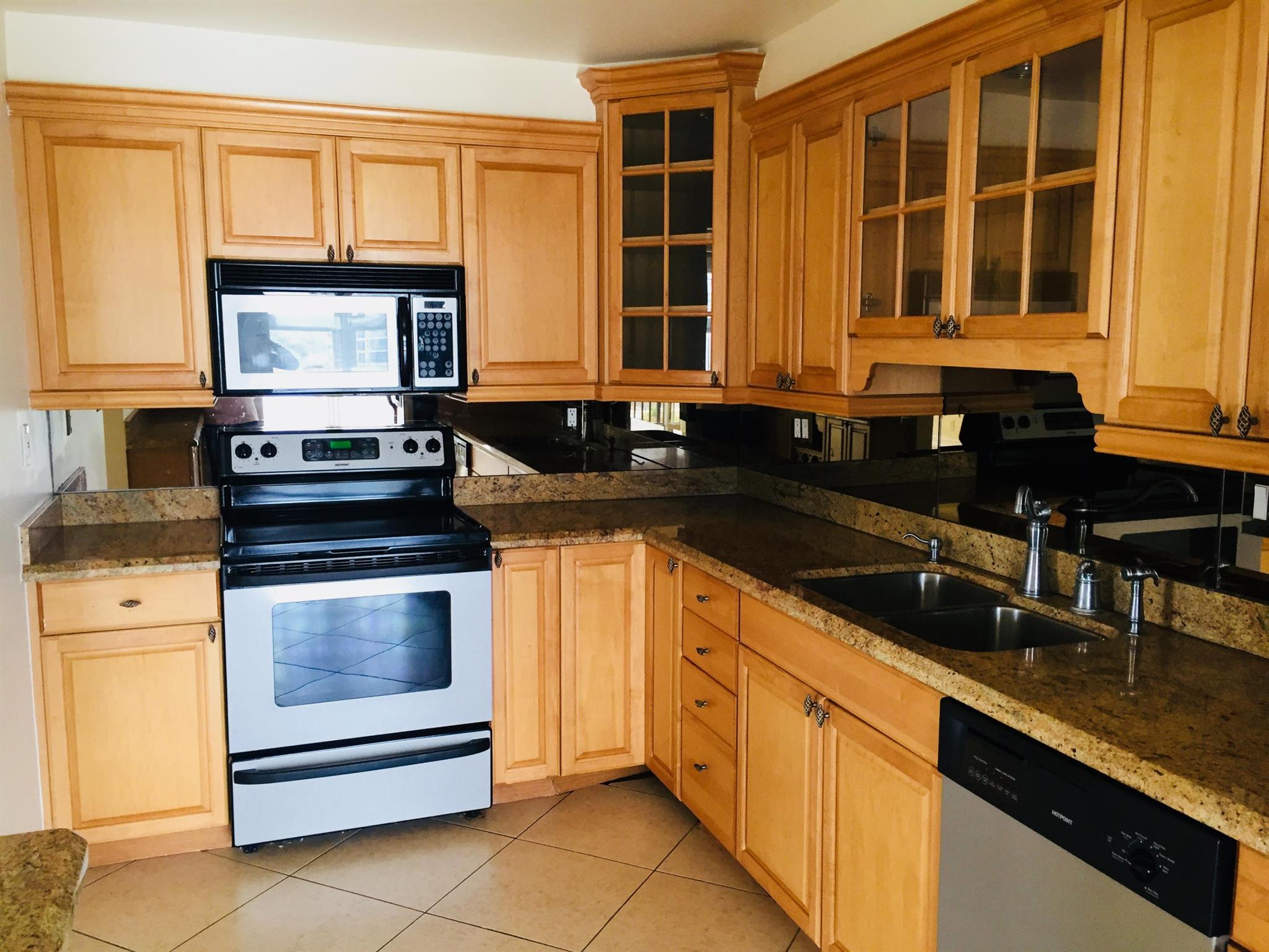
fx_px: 1063
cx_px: 634
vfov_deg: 48.2
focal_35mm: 29
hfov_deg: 61.7
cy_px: 476
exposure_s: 1/30
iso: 100
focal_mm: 4.15
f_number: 2.2
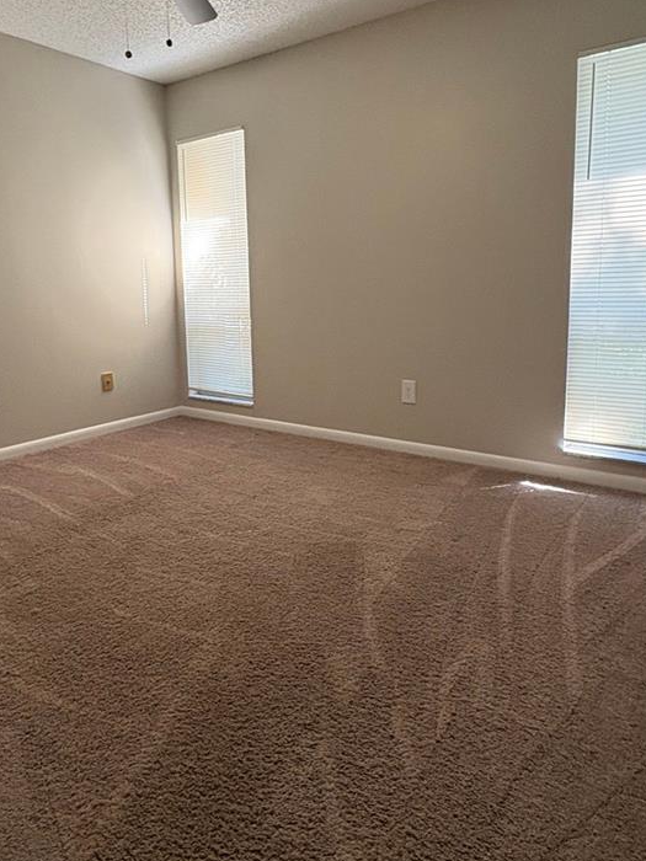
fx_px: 597
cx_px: 310
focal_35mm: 24
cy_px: 357
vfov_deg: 71.1
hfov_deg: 56.8
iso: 320
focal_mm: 2.22
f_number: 2.2
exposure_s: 1/60
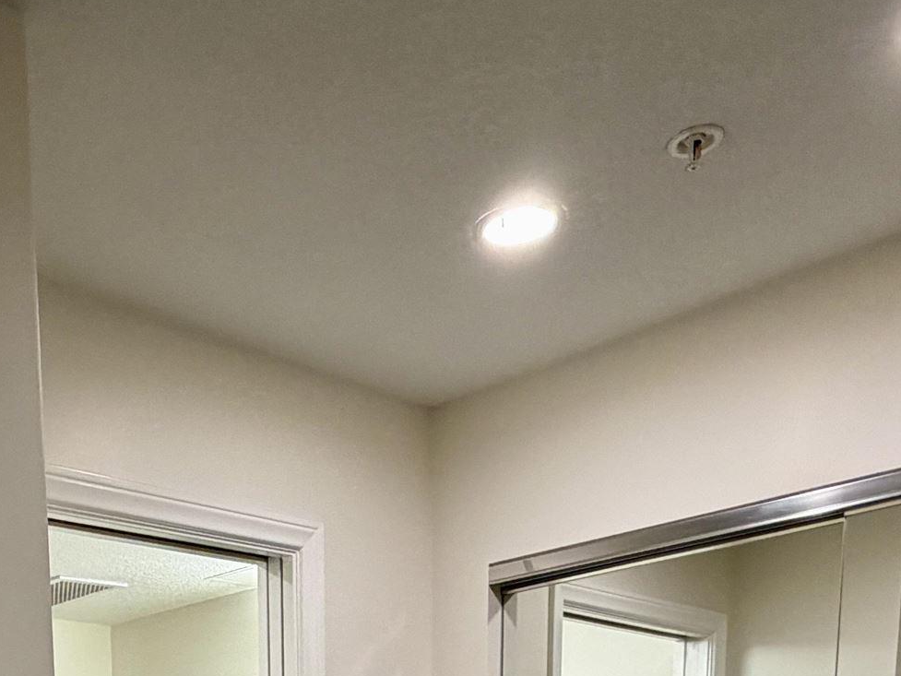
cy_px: 1021
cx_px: 179
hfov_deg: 41.1
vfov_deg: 25.0
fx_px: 1145
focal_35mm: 44
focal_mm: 2.22
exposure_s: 1/60
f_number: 2.2
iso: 200
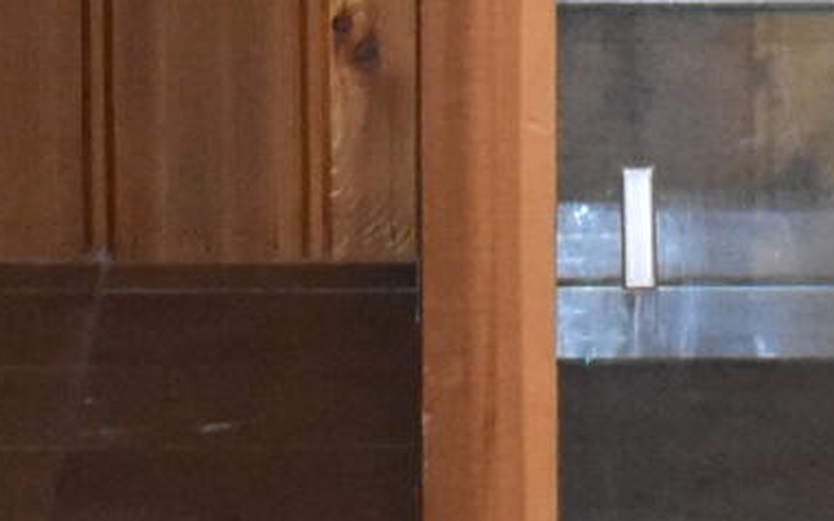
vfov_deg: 3.1
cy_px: -1262
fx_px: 9295
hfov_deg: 5.1
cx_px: 924
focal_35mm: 409
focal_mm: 34
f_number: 4.5
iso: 2800
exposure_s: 1/60
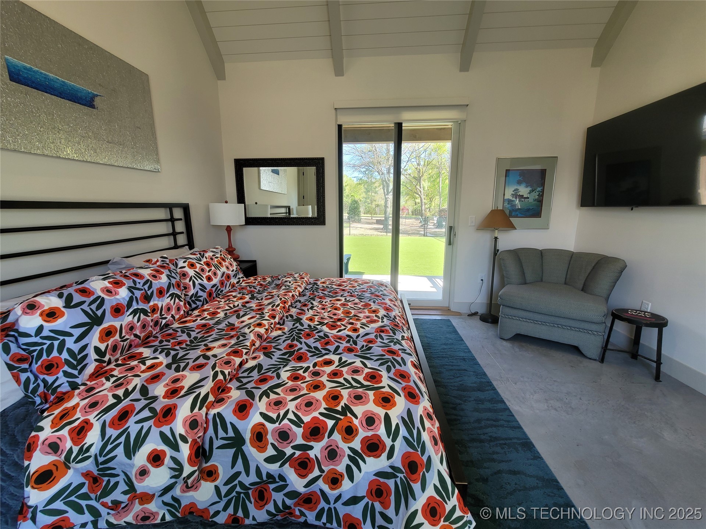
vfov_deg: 89.9
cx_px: 353
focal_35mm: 13
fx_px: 265
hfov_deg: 106.2
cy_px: 264
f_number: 2.2
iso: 64
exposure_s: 1/60
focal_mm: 2.2
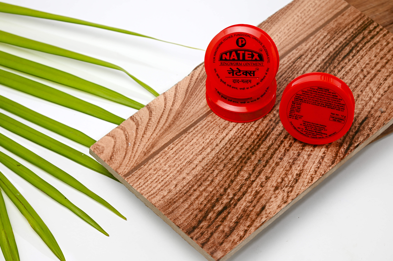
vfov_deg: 16.0
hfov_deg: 23.9
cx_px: 196
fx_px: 927
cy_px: 130
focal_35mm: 85
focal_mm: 85
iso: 100
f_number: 11
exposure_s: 1/200
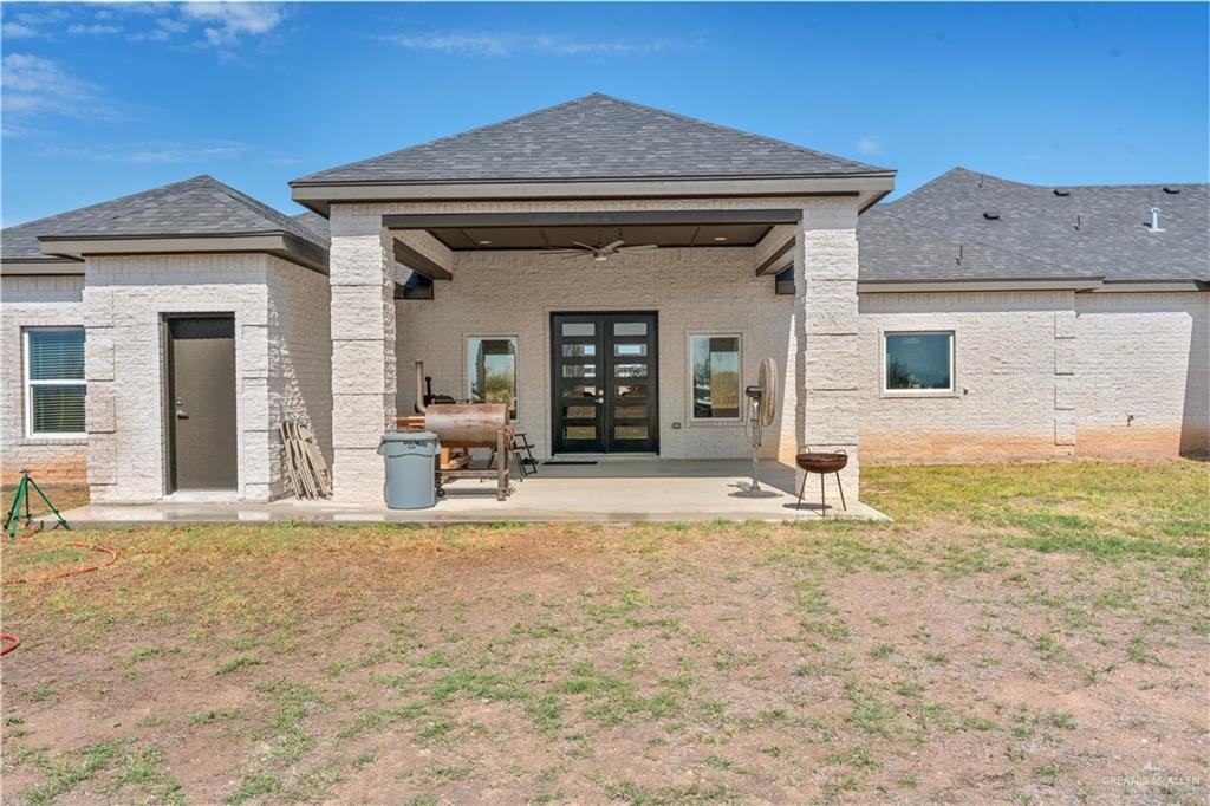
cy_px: 403
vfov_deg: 44.9
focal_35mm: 29
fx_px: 974
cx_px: 605
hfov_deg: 63.7
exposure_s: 1/100
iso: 200
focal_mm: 29
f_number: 10
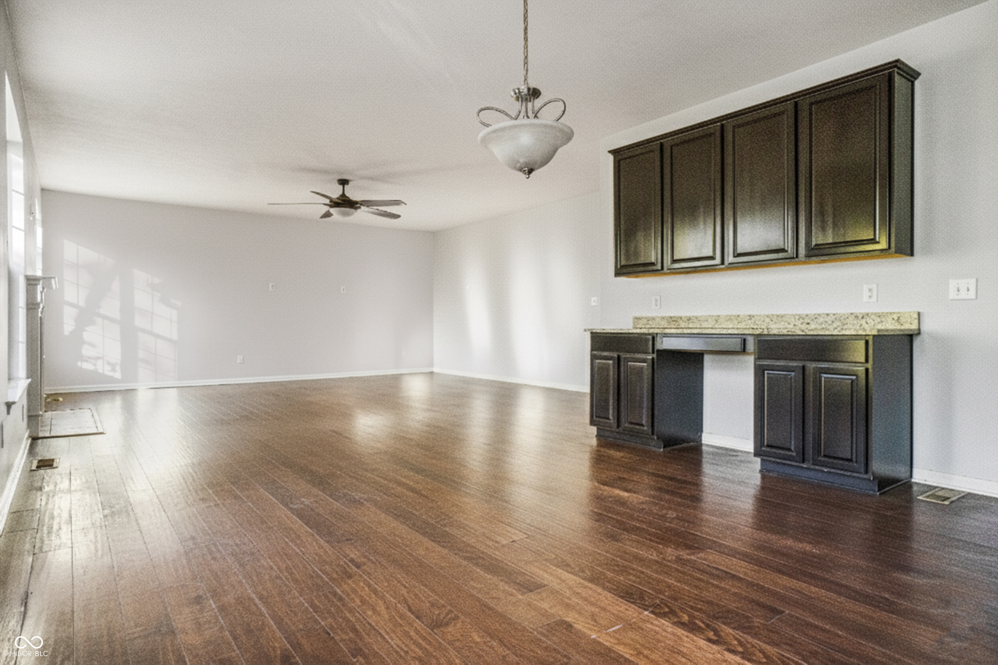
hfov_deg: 85.4
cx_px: 499
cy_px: 332
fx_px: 541
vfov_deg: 63.2
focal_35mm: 20
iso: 800
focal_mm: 13
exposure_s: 1/30
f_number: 8
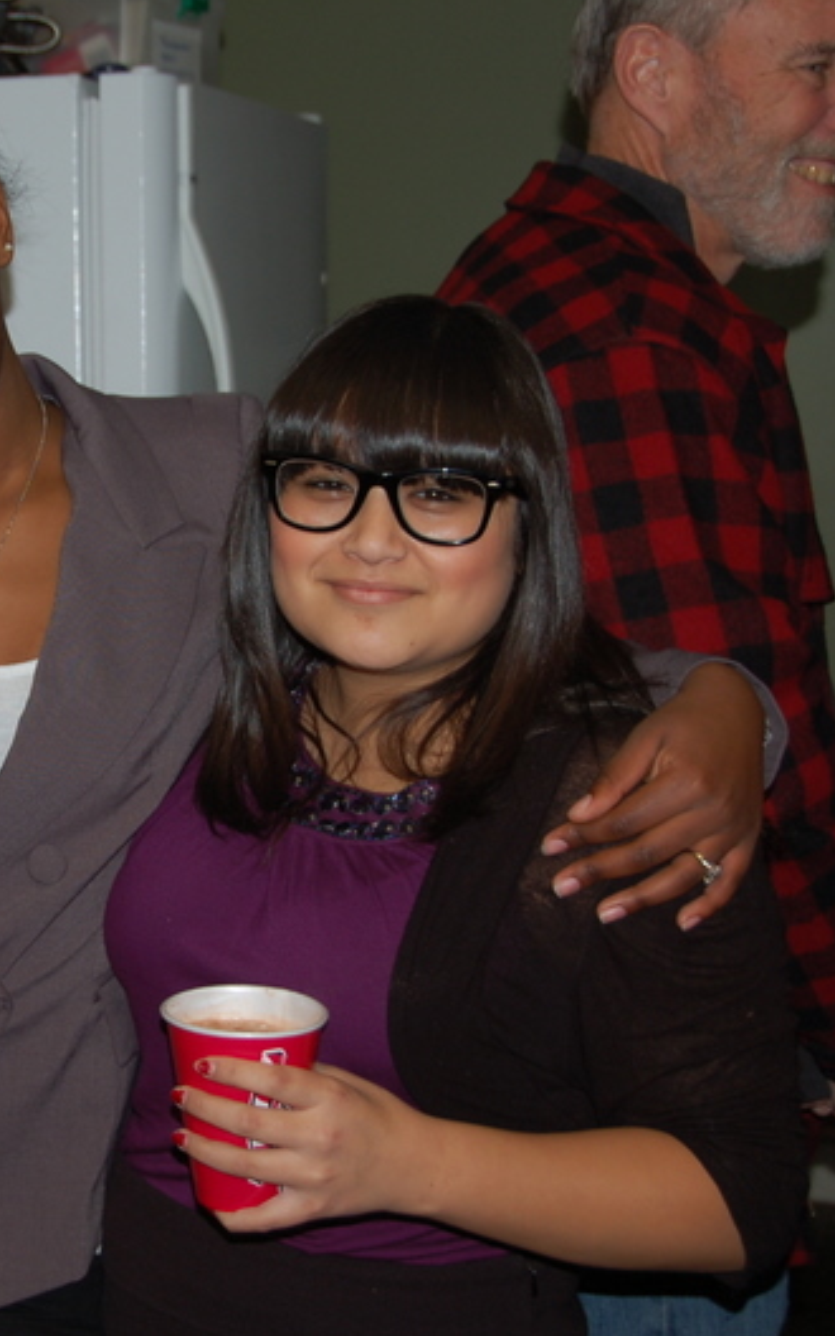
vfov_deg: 27.8
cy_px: 668
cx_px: 66
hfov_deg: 17.3
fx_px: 2694
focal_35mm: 74
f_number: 4.2
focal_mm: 32
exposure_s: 1/60
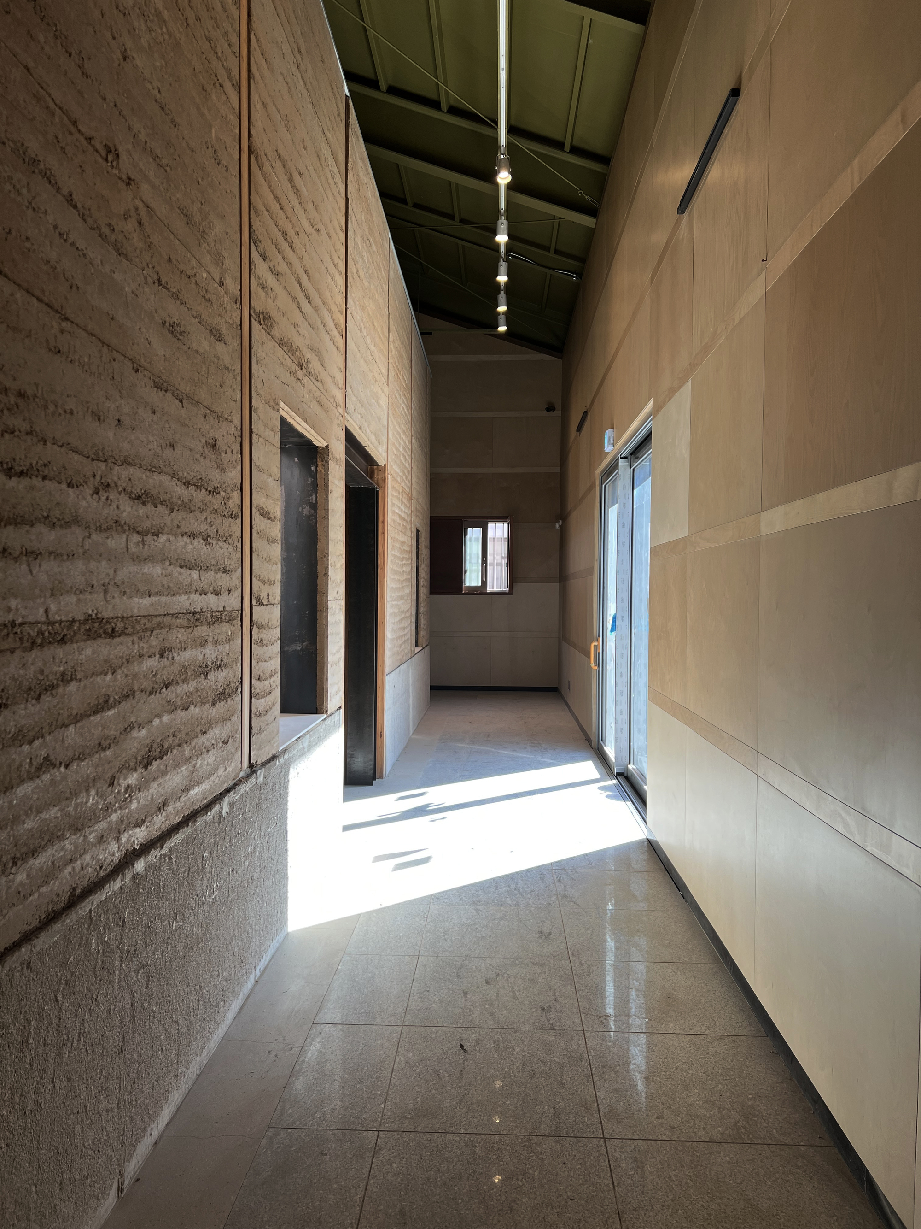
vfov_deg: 67.3
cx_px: 460
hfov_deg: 53.1
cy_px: 614
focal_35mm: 26
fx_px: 922
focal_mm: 5.7
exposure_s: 1/120
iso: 40
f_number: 1.5
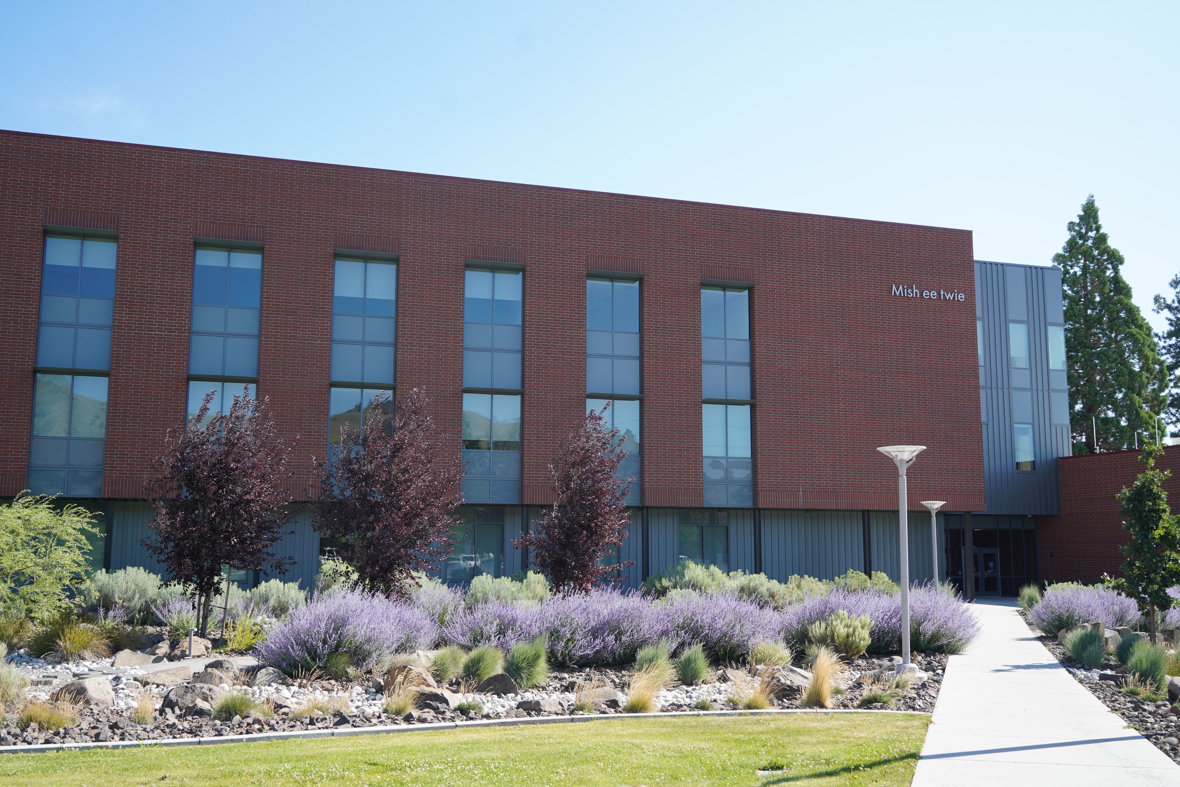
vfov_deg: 40.0
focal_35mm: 33
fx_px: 1082
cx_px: 590
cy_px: 394
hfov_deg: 57.2
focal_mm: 33
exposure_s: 1/250
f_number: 4.5
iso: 100
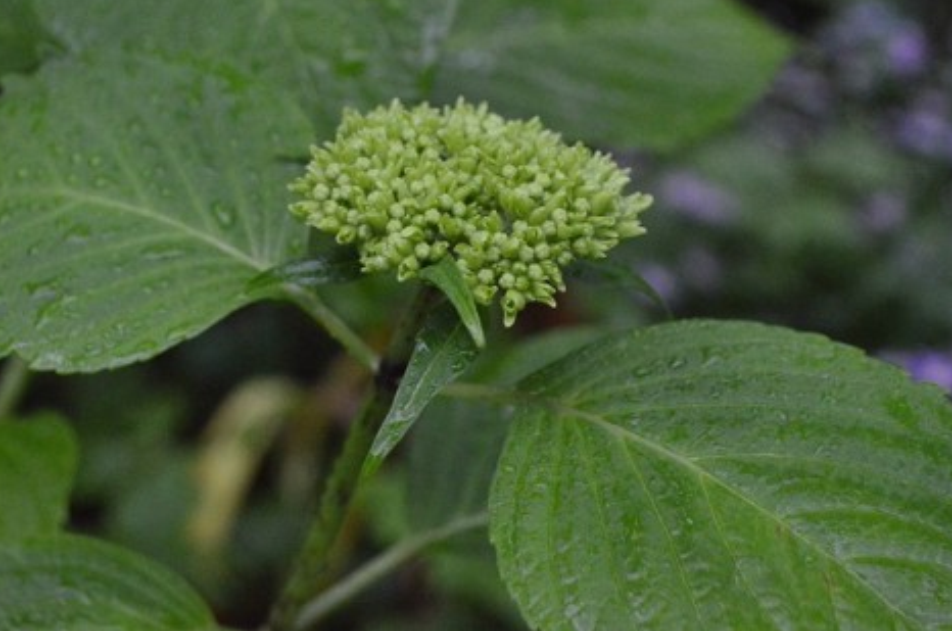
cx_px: 472
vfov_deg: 20.0
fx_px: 1786
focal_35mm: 68
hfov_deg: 29.9
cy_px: 227
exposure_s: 1/250
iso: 3200
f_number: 5
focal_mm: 35
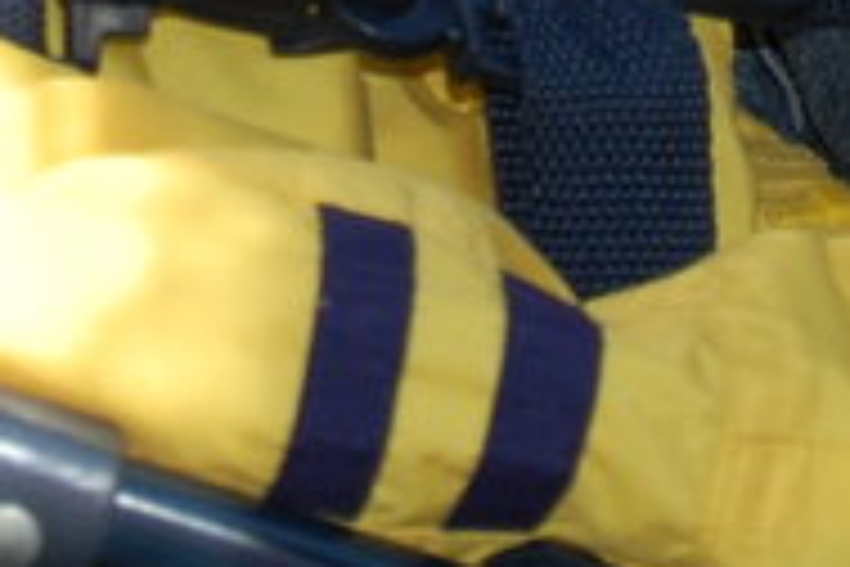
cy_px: -502
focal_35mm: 447
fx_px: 10546
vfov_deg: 3.1
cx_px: 432
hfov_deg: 4.6
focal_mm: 55
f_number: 5.6
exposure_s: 1/500
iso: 250
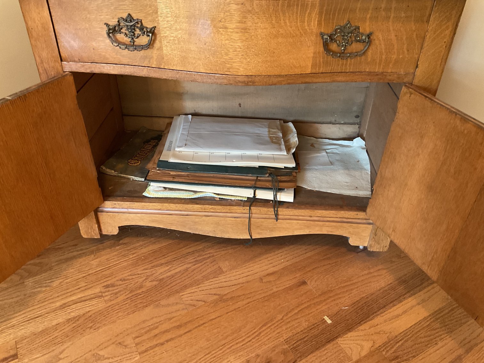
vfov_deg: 48.2
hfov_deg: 61.7
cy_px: 182
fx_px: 406
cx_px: 242
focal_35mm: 29
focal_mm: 3
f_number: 1.8
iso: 250
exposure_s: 1/40
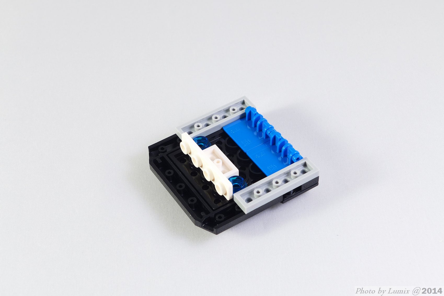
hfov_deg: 28.8
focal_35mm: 70
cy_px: 148
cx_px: 222
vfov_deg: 19.5
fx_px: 864
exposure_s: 1/1.6
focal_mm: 13.7
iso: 80
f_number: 4.5
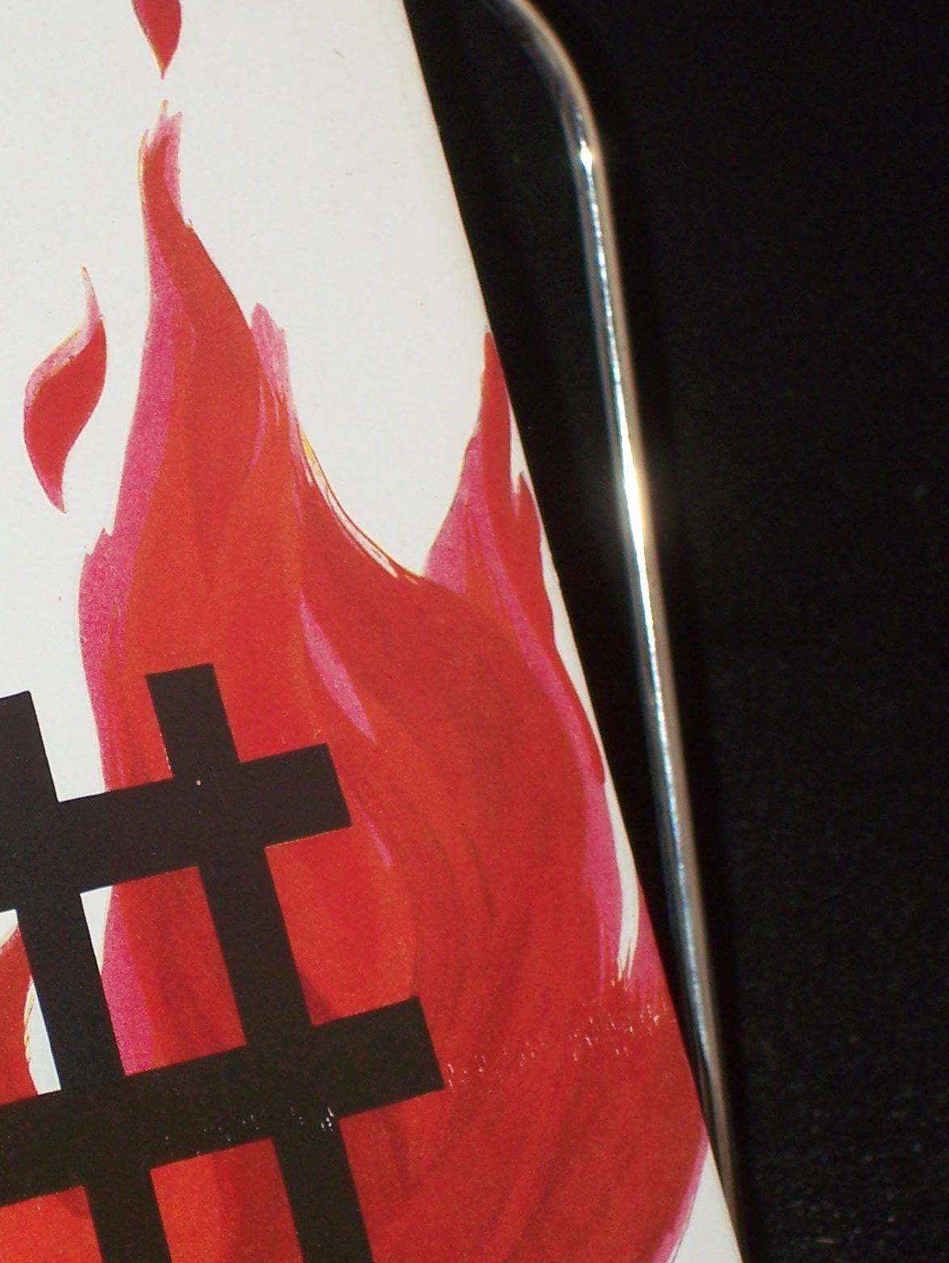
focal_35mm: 186
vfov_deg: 10.6
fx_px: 6791
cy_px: 616
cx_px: 109
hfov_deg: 8.0
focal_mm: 16.8
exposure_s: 1/100
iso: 80
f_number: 4.6
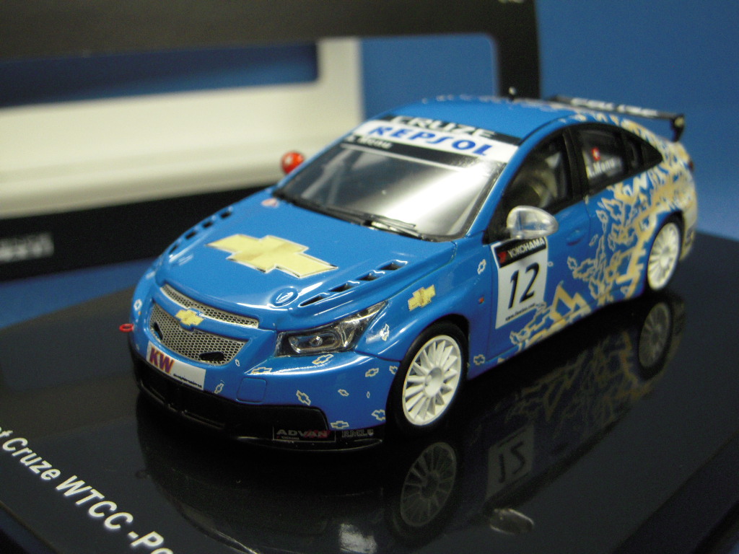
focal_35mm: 45
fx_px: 961
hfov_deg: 42.1
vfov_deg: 32.2
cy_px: 277
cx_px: 370
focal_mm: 8.1
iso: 400
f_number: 3.3
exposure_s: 1/30
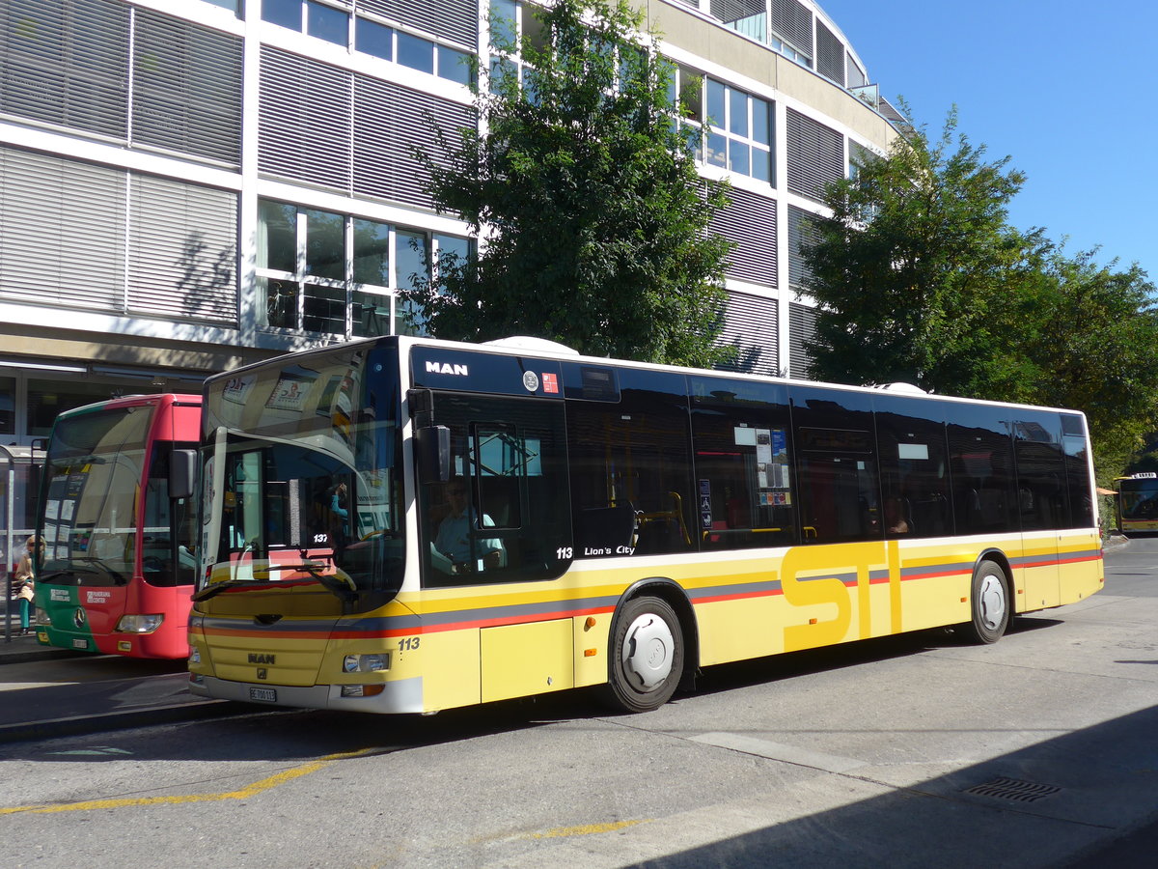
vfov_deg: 36.8
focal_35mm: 39
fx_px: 1305
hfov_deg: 47.9
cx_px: 579
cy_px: 434
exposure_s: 1/1600
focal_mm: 8
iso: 80
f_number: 2.8
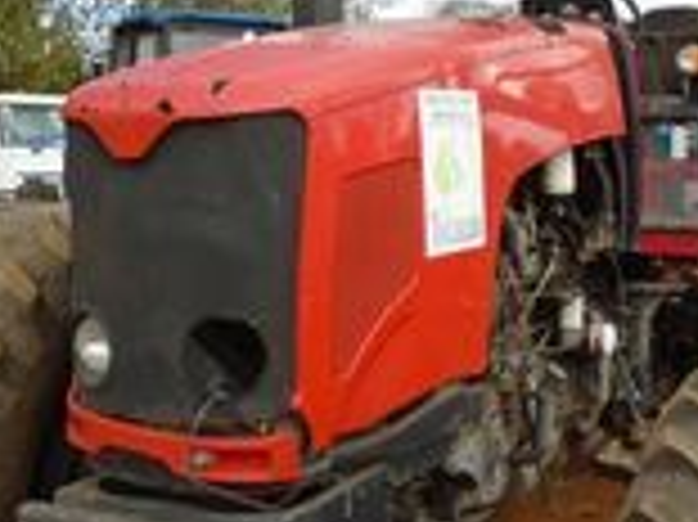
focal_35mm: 59
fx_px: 1189
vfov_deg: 24.8
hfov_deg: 32.5
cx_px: 457
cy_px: 281
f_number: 3.2
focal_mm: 4.6
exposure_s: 1/250
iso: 100
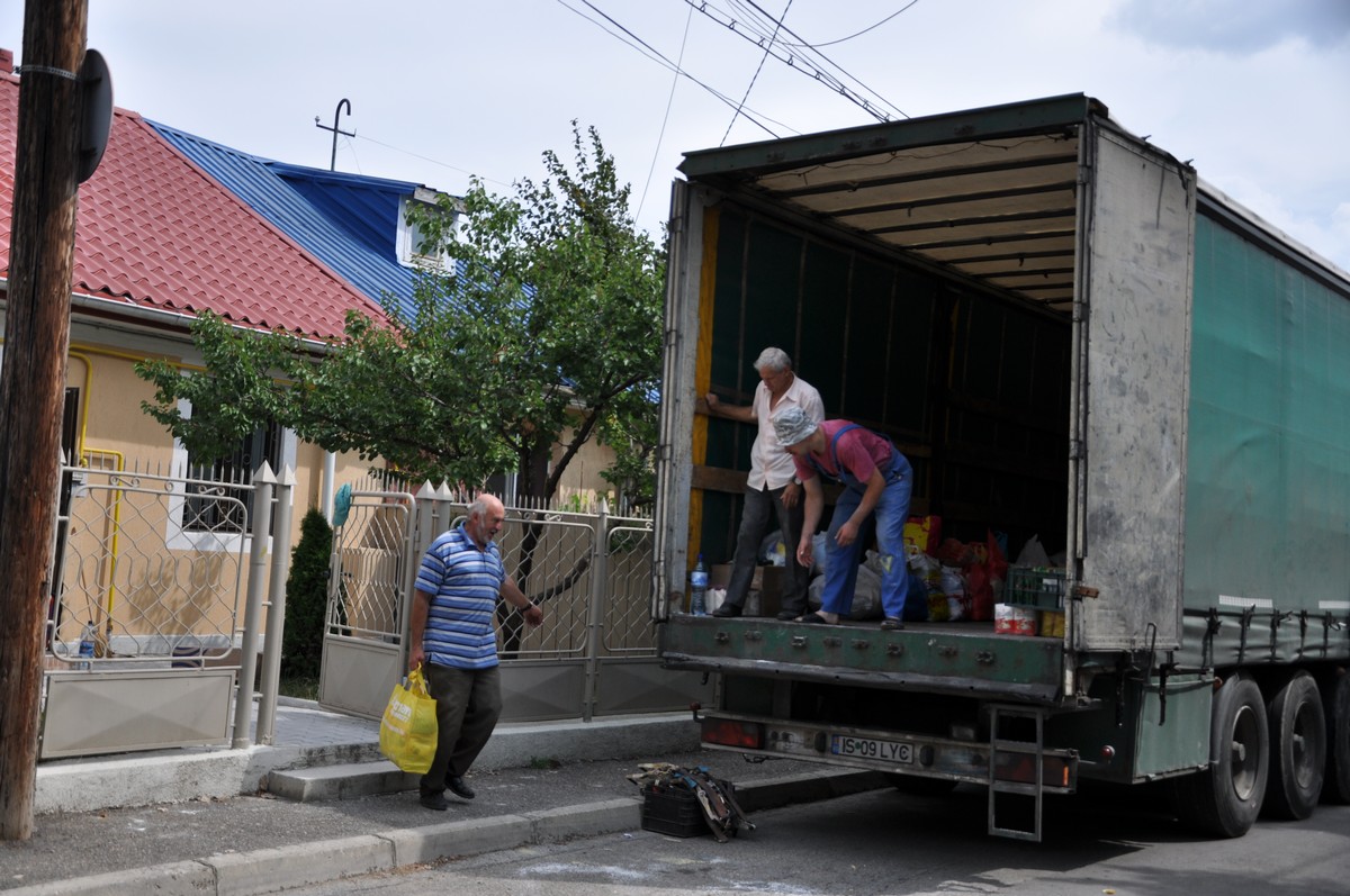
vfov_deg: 31.8
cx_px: 675
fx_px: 1573
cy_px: 448
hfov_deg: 46.4
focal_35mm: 42
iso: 200
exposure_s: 1/1600
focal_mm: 28
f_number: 4
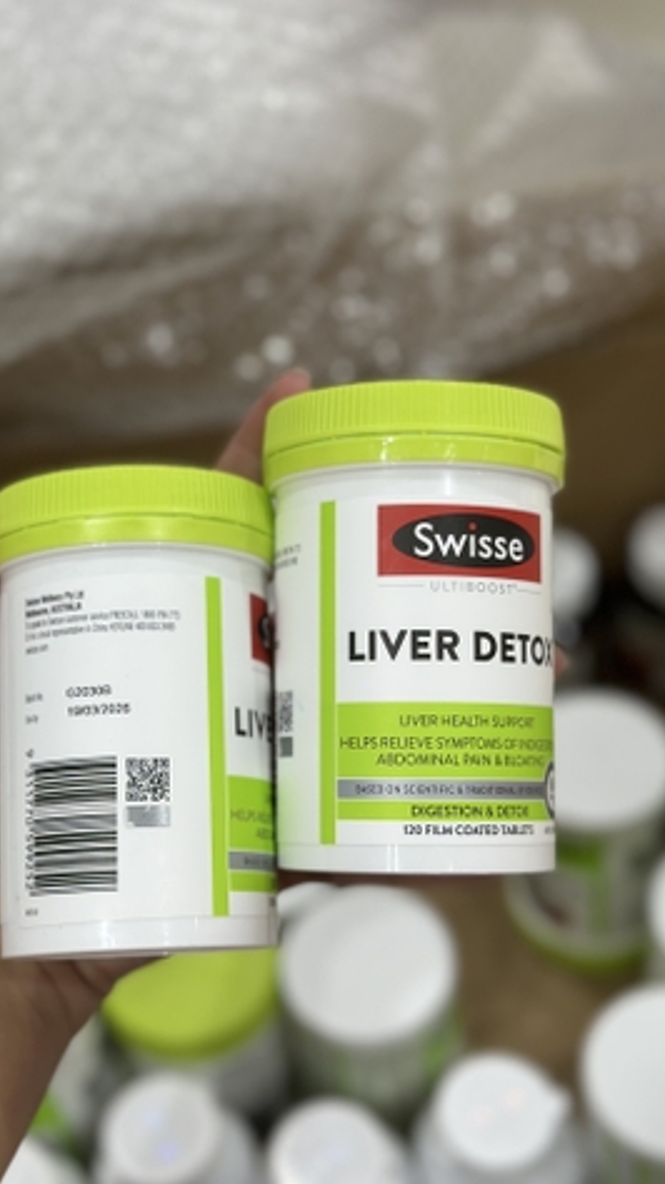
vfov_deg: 39.2
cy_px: 587
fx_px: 1664
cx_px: 248
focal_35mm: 53
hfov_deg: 22.5
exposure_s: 1/50
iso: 125
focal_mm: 6.86
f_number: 1.78
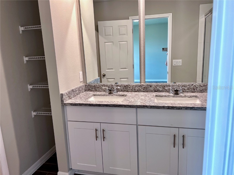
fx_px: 176
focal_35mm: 26
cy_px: 88
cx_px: 117
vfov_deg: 53.1
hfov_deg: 67.3
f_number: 1.5
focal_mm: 5.7
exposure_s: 1/120
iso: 125
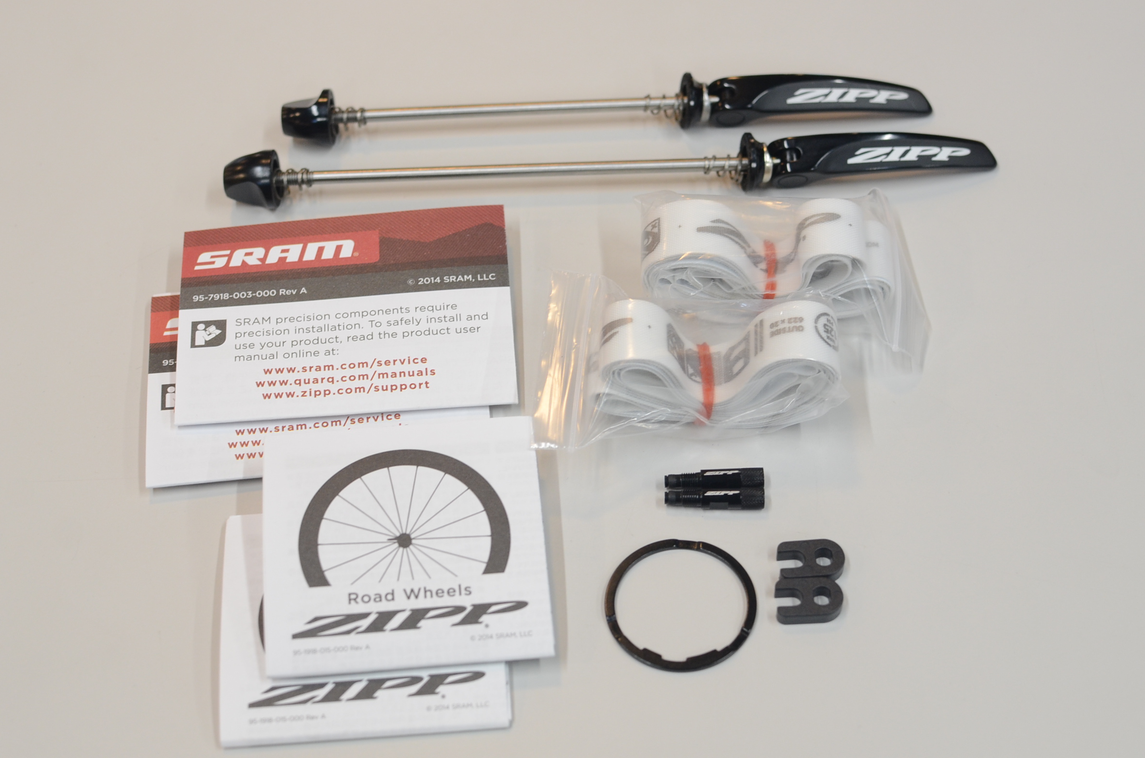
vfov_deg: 24.7
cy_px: 379
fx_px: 1731
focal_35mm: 55
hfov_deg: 36.6
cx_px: 557
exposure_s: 1/100
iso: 640
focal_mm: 35
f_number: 5
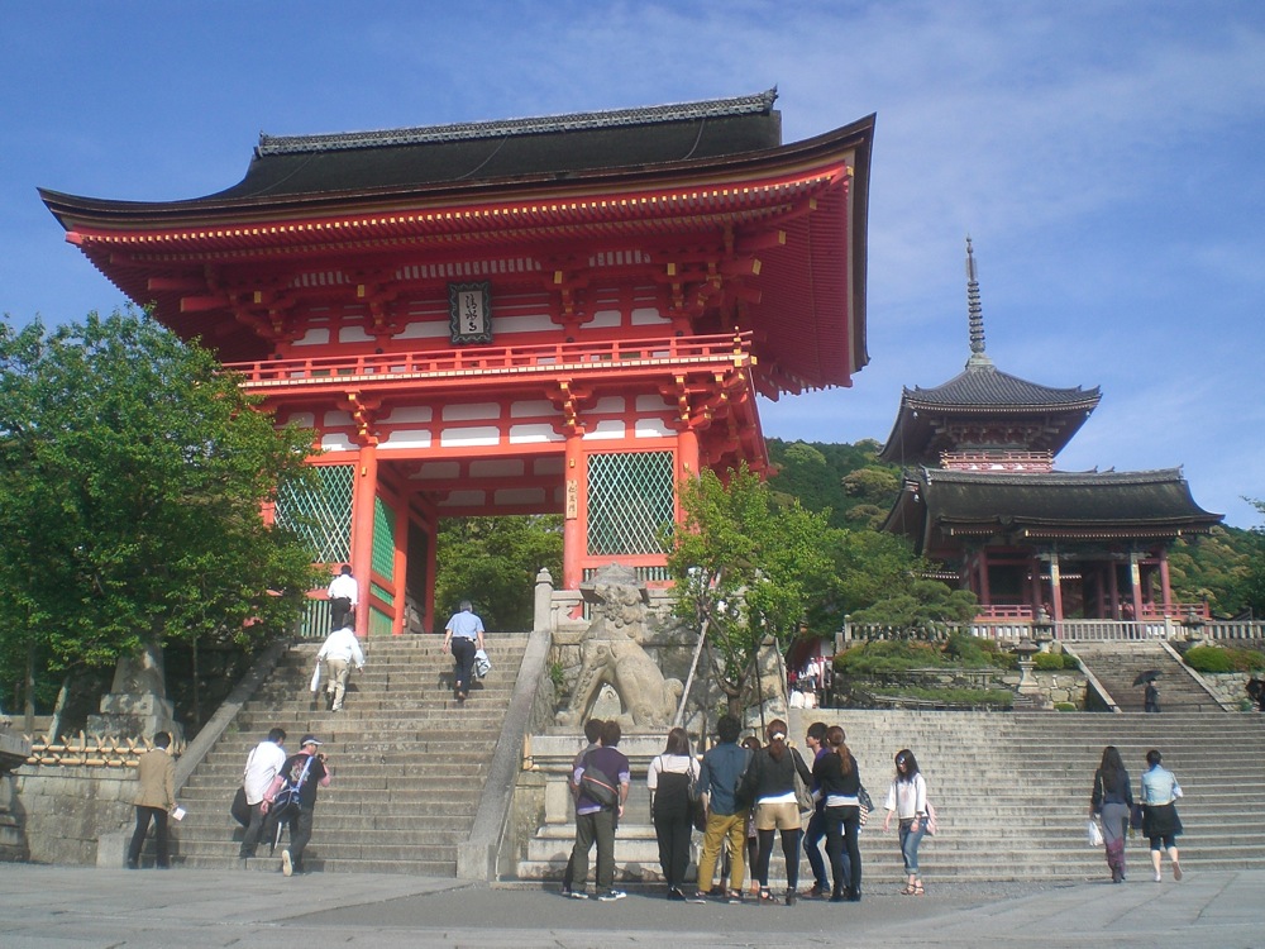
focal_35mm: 38
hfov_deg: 49.0
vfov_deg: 37.7
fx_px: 1389
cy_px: 474
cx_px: 632
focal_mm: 6.3
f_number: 4.4
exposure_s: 1/400
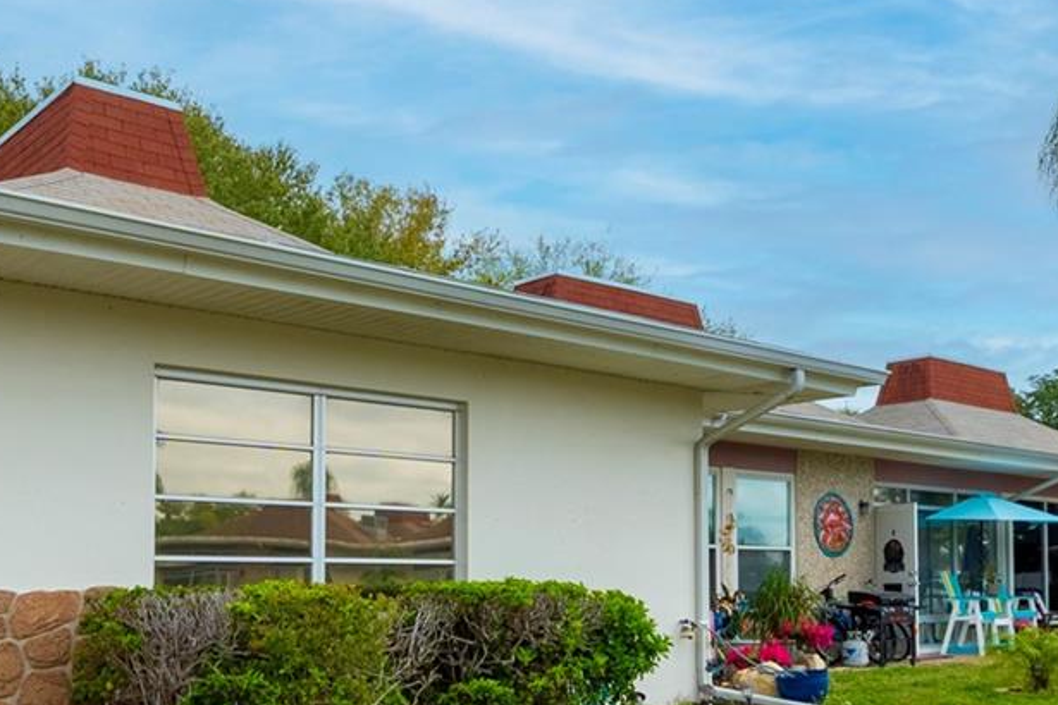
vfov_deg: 33.7
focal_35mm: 39
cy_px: 511
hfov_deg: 49.5
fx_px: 1146
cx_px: 499
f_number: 8
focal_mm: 10
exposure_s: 1/5000
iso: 400
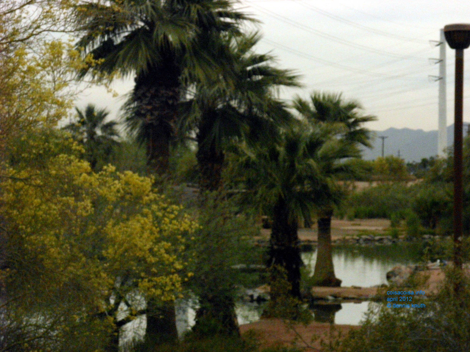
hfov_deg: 15.4
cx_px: 235
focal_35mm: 128
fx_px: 1738
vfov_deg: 11.6
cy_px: 176
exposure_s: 1/840
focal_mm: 21.3
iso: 800
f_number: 6.8
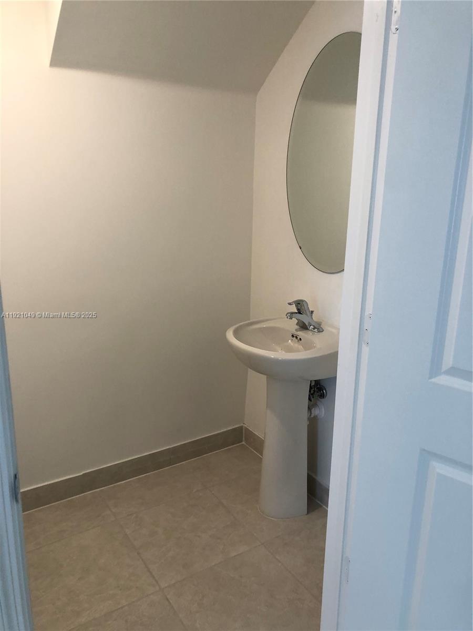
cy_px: 316
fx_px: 510
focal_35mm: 28
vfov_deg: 63.4
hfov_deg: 49.7
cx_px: 236
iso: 25
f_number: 1.8
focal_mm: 4
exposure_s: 1/30
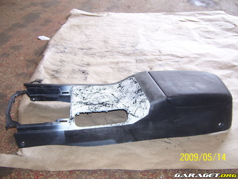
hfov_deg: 50.1
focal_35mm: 37
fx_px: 254
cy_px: 90
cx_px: 119
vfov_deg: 38.7
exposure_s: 1/60
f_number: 2.7
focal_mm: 6
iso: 80
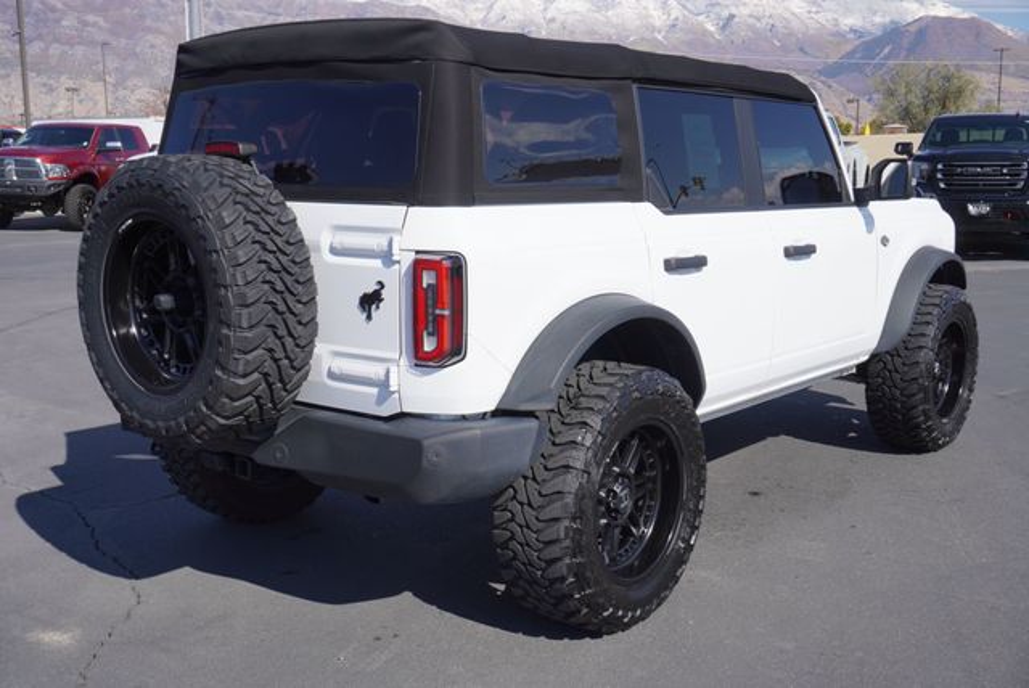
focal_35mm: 39
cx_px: 514
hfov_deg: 49.5
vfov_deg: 34.3
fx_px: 1116
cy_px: 344
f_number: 11
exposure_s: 1/200
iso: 100
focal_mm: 26
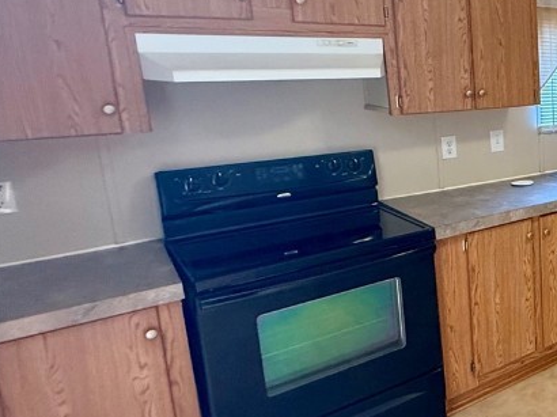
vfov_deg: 40.4
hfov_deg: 37.6
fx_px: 563
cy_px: 155
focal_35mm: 35
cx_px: 689
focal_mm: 2.22
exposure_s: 1/120
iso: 640
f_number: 2.2
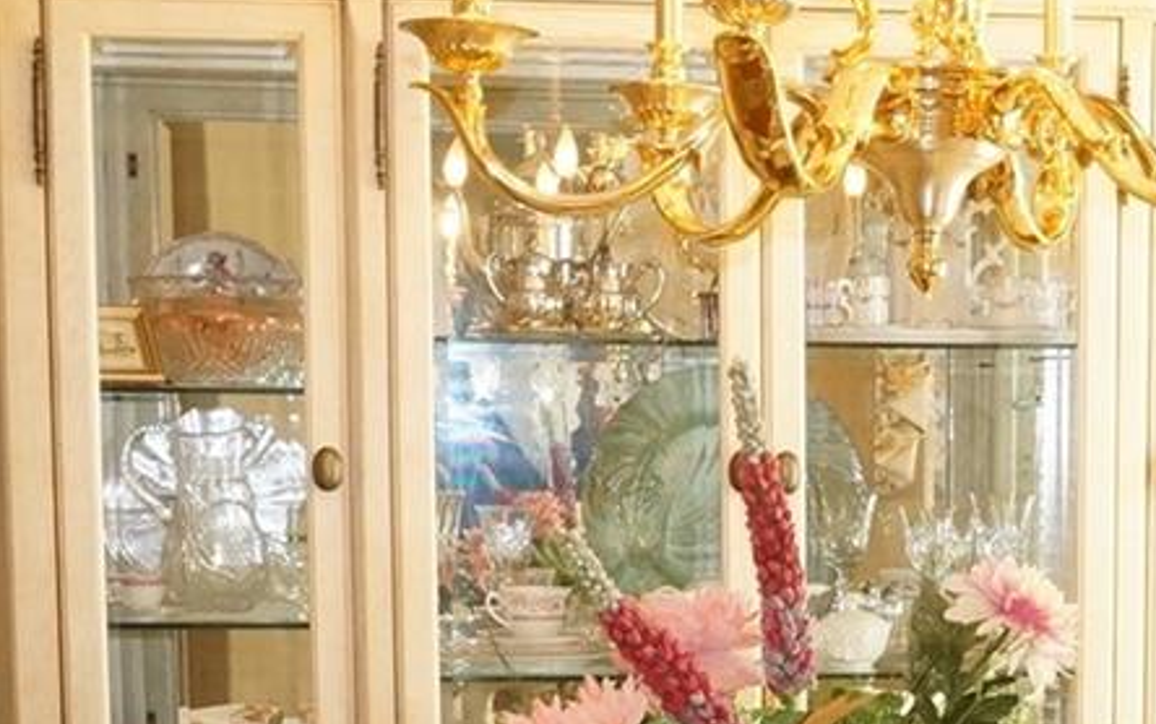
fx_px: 2774
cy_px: 783
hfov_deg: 23.1
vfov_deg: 14.5
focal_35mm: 88
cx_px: 953
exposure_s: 1/20
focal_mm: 16
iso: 1600
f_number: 10
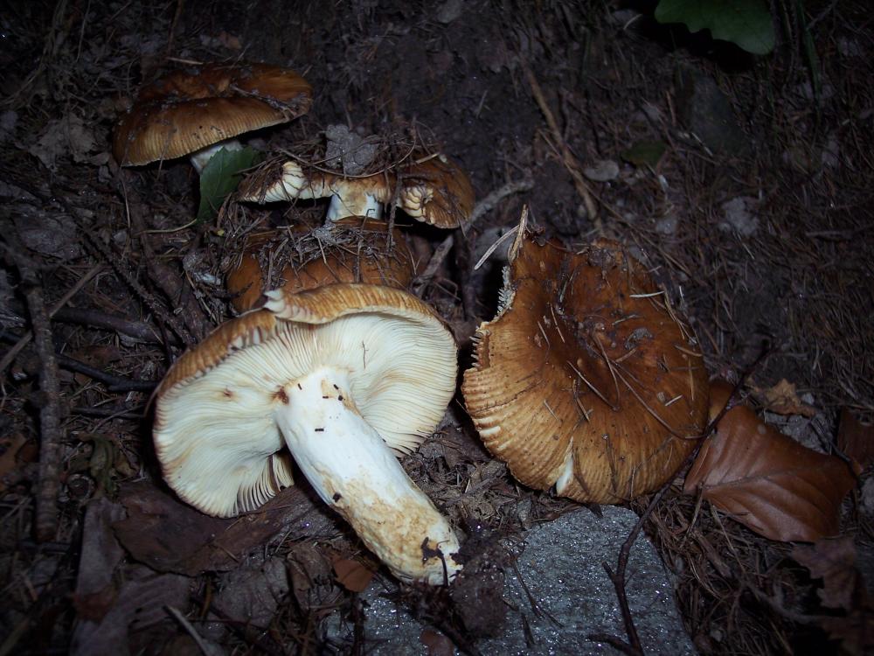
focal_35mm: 39
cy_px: 328
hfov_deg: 47.9
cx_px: 437
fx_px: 985
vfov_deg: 36.8
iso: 100
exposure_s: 1/60
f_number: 2.8
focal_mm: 8
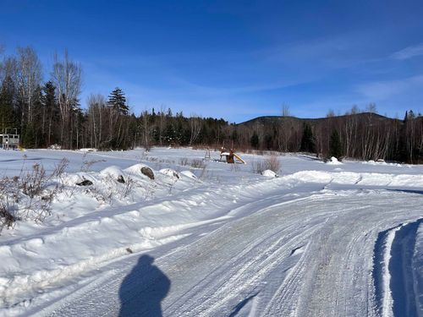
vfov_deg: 53.1
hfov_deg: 67.3
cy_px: 158
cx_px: 212
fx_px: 318
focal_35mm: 26
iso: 50
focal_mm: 5.1
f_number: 1.6
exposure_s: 1/9091
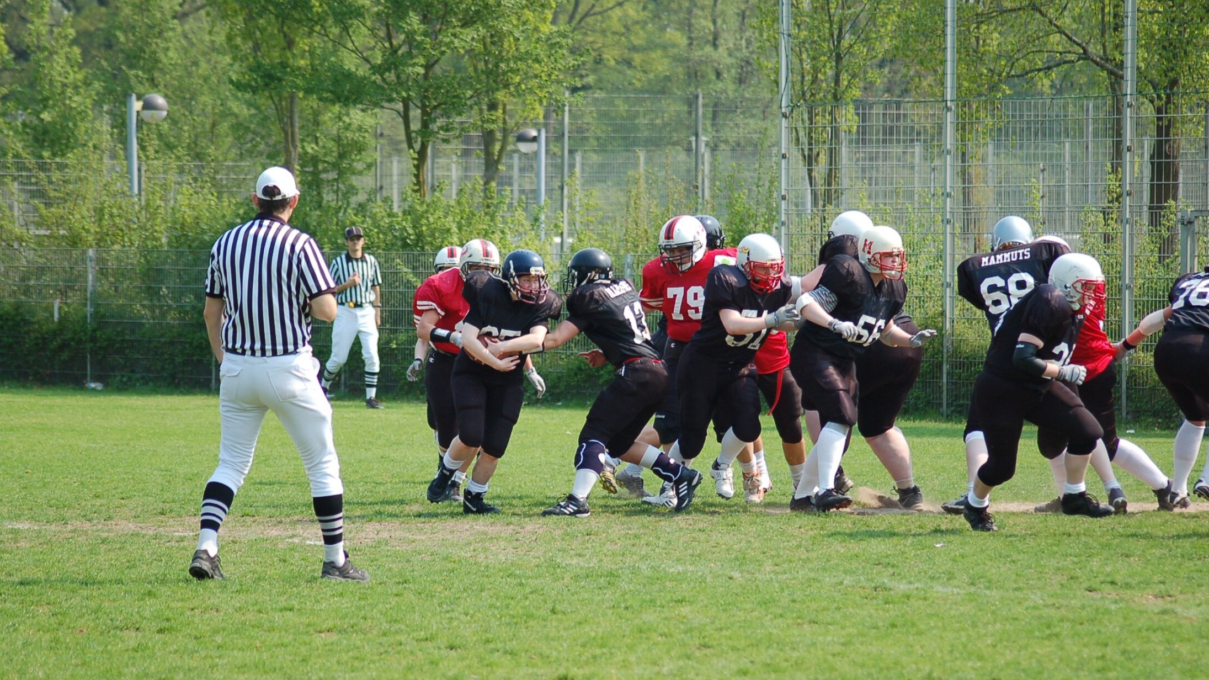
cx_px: 604
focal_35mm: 189
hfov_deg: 11.4
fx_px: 6058
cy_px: 367
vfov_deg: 6.4
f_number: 4.2
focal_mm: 120
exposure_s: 1/1000
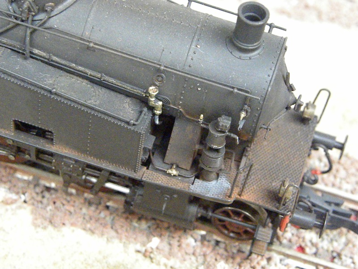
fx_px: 972
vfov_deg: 15.7
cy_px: 134
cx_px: 179
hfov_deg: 20.9
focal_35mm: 94
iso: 3767
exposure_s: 1/270
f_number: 4
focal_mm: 16.9
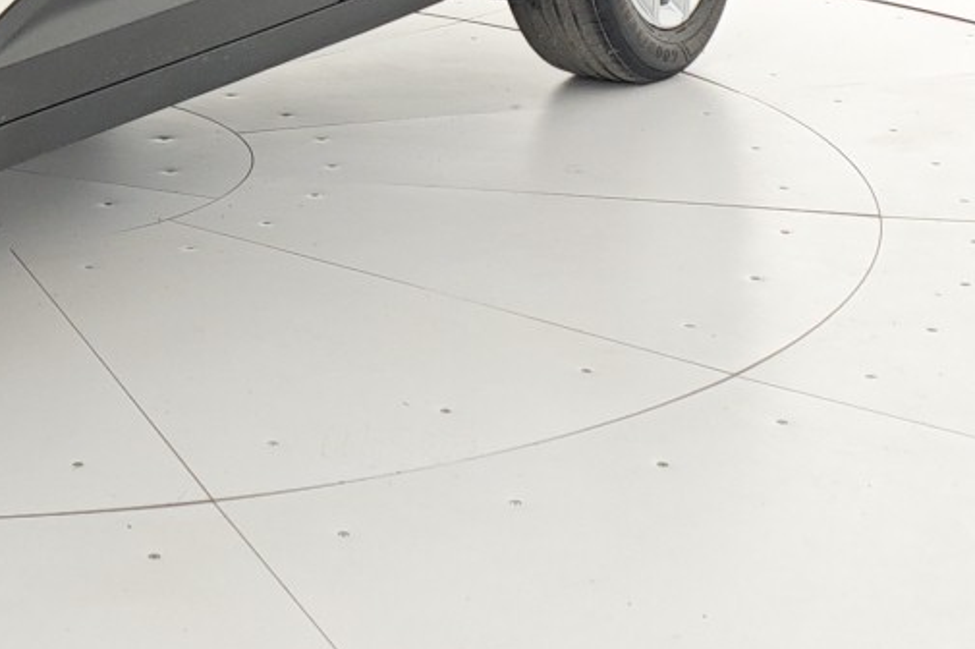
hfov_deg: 21.3
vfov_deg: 13.7
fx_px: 2463
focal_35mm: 91
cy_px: -456
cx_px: -85
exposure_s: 1/100
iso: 65
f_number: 1.6
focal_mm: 6.55
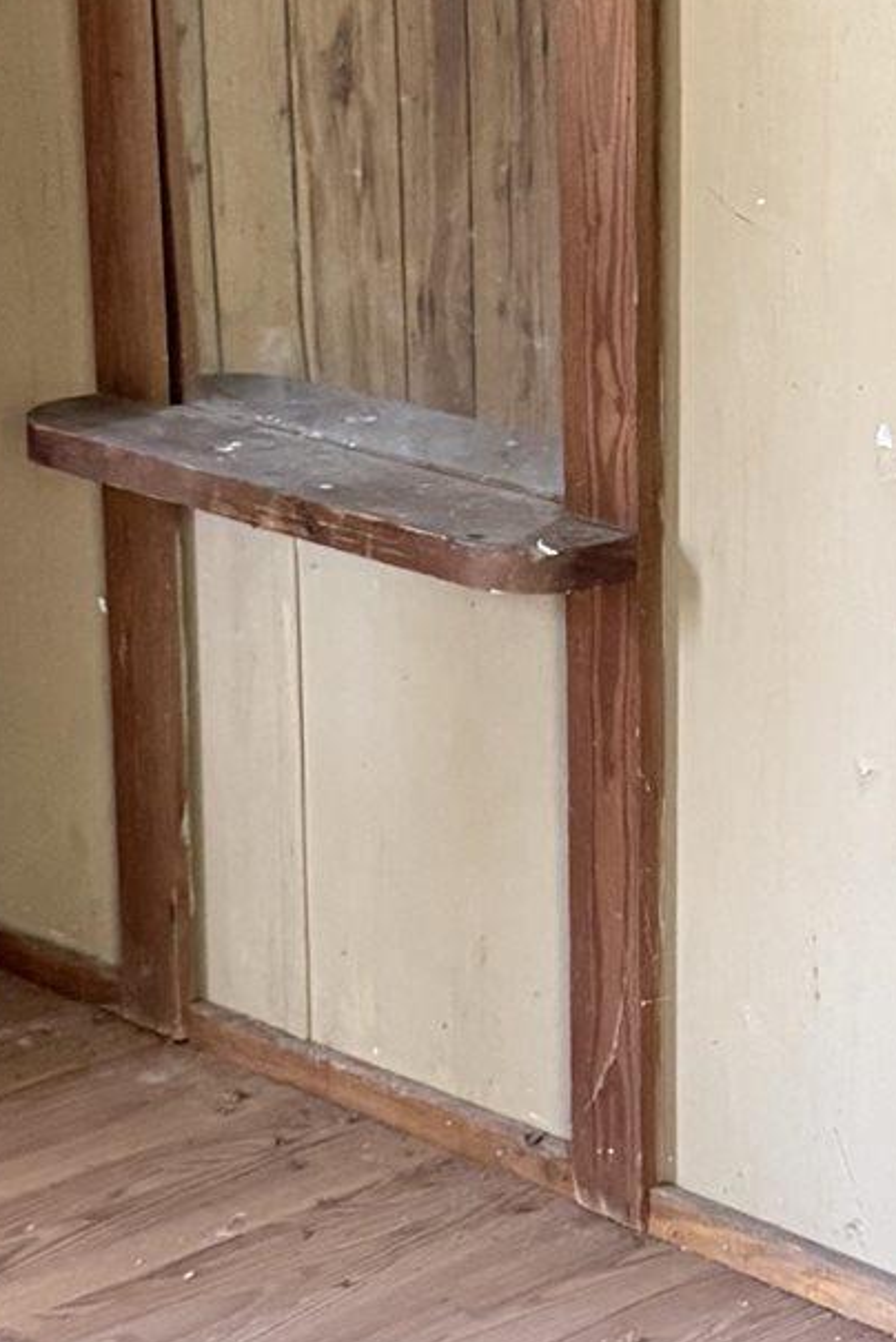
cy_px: 612
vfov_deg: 21.4
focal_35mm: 95
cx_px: 1034
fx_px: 3542
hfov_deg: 14.0
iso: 640
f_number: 1.78
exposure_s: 1/60
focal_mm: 6.76
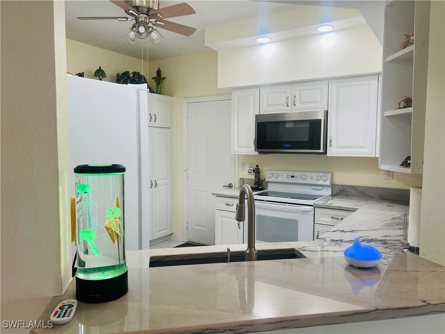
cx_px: 222
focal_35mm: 26
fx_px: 334
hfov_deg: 67.3
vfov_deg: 53.1
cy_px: 167
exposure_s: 1/120
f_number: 1.5
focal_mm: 5.7
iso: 80
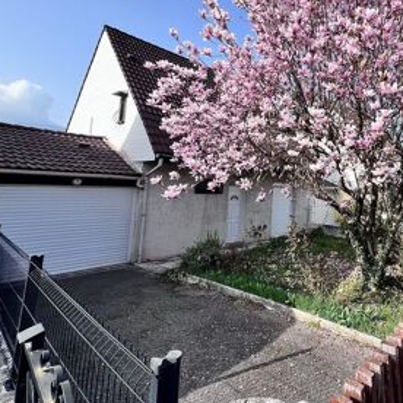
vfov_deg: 73.9
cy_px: 159
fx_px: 263
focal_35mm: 20
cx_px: 308
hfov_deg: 69.3
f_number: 1.8
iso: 32
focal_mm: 1.57
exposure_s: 1/827
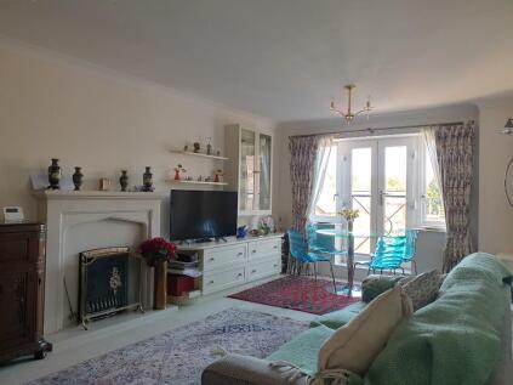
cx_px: 256
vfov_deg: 53.0
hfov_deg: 67.3
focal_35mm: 26
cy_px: 192
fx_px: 385
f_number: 2.4
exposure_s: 1/50
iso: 125
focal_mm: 4.3
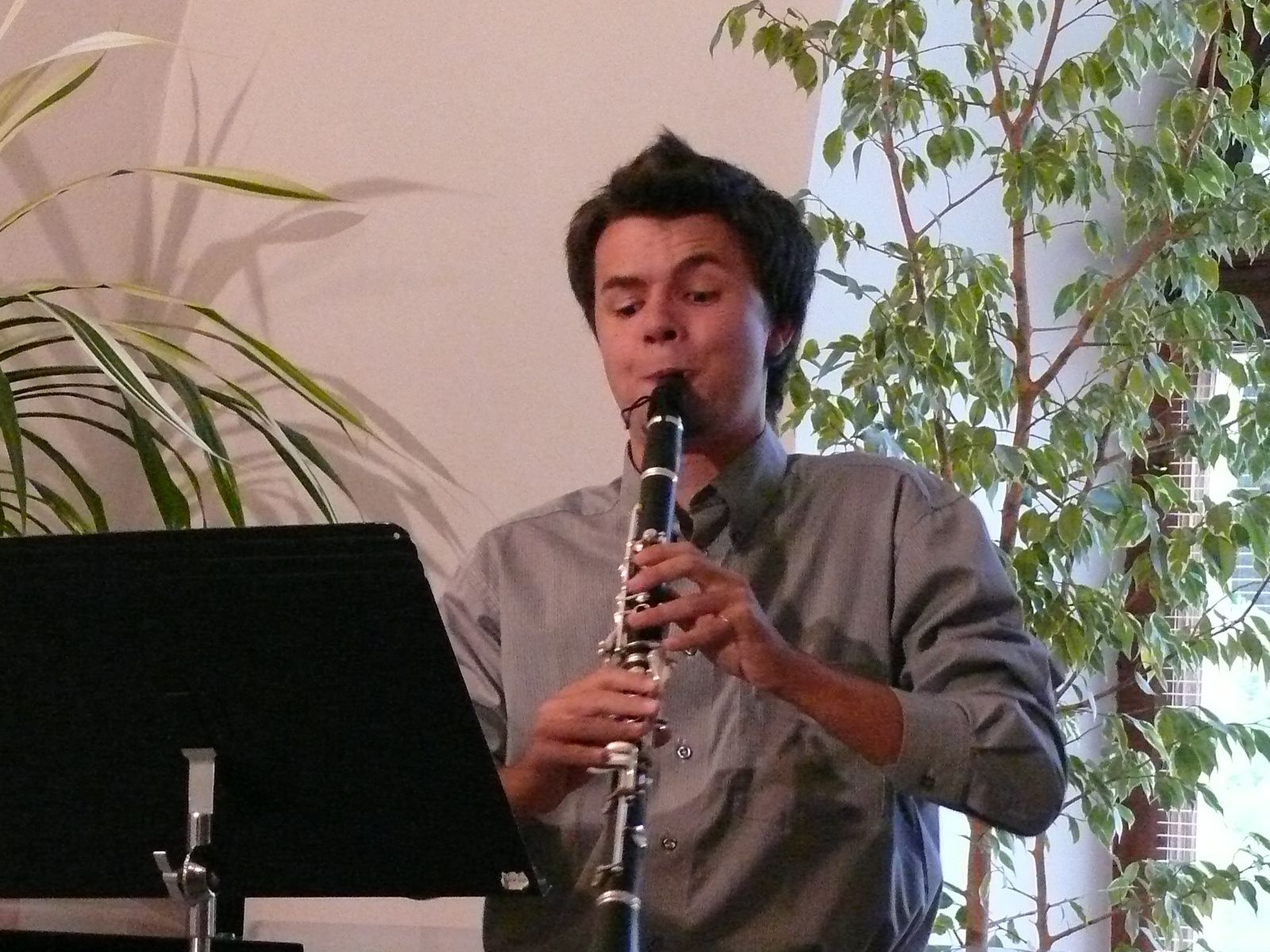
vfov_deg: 11.1
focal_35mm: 134
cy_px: 476
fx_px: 4916
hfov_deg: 14.7
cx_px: 635
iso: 800
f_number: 3.2
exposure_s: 1/30
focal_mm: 15.9
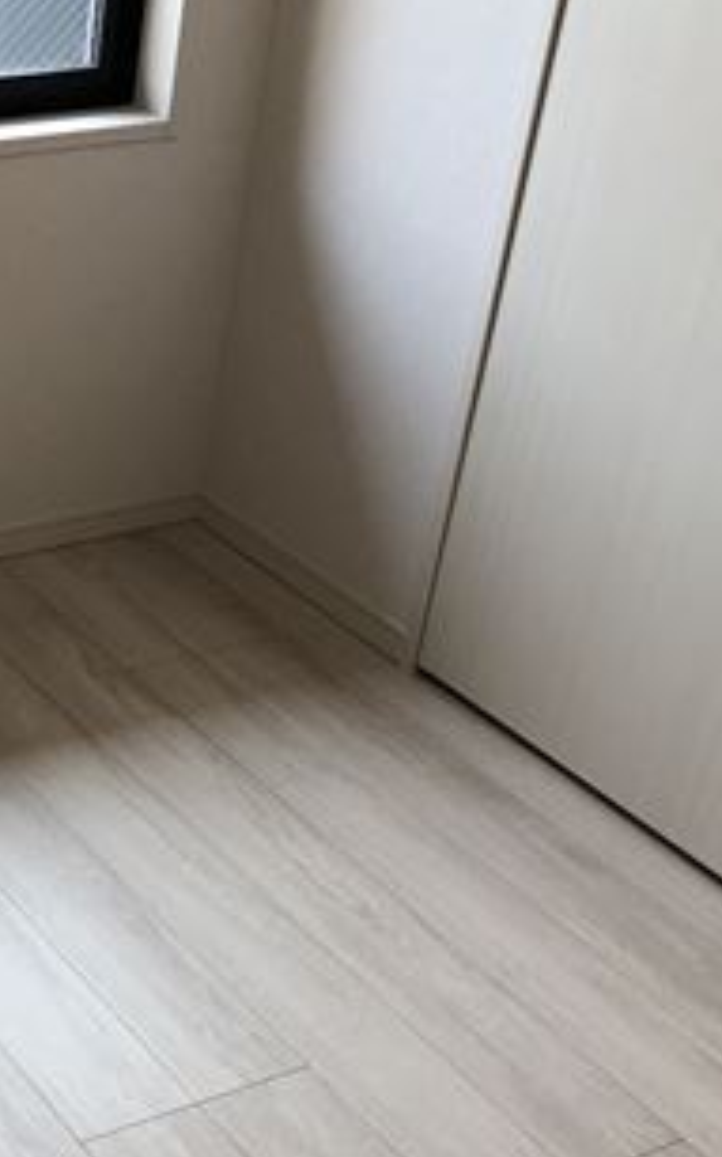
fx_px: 1954
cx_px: -185
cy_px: 703
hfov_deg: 19.5
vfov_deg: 32.9
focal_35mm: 62
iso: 40
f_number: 1.8
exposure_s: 1/84
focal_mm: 3.99
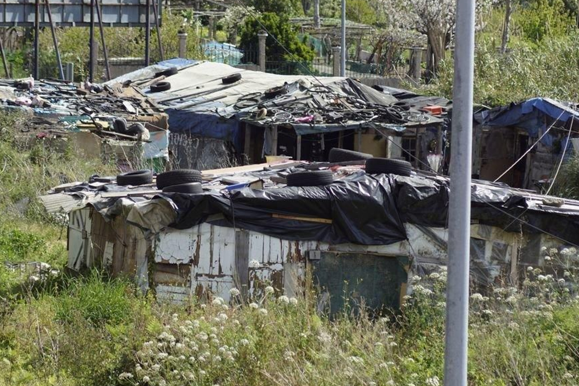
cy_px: 201
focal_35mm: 241
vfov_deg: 5.7
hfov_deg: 8.6
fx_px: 3869
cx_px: 299
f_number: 5.6
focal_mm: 135
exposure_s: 1/320
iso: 100
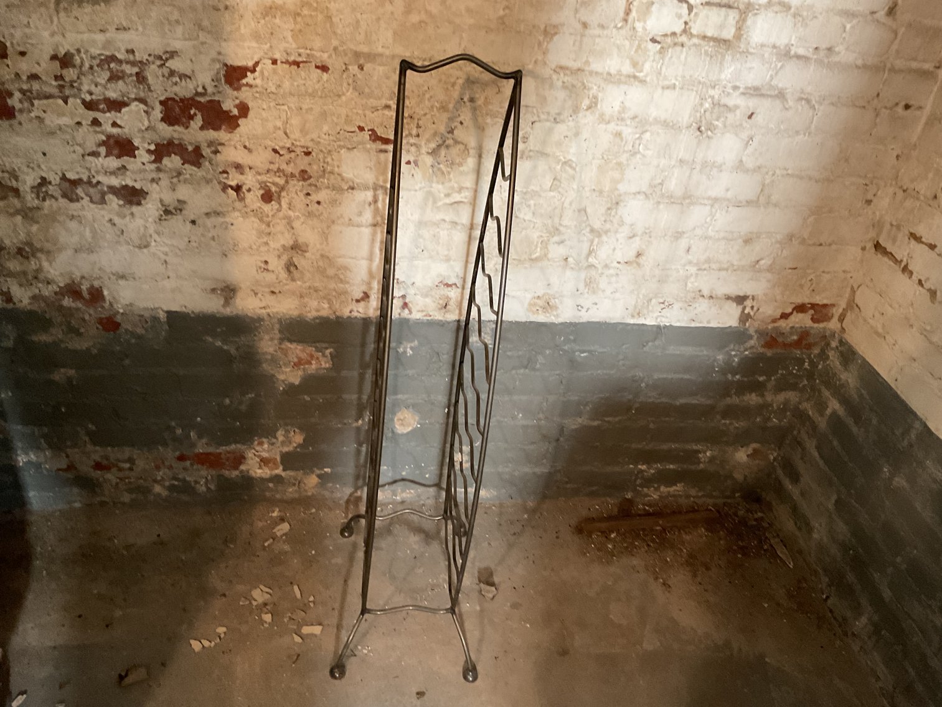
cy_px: 354
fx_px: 789
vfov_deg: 48.2
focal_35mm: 29
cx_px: 471
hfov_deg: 61.7
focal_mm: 3
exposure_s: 1/30
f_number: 1.8
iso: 250
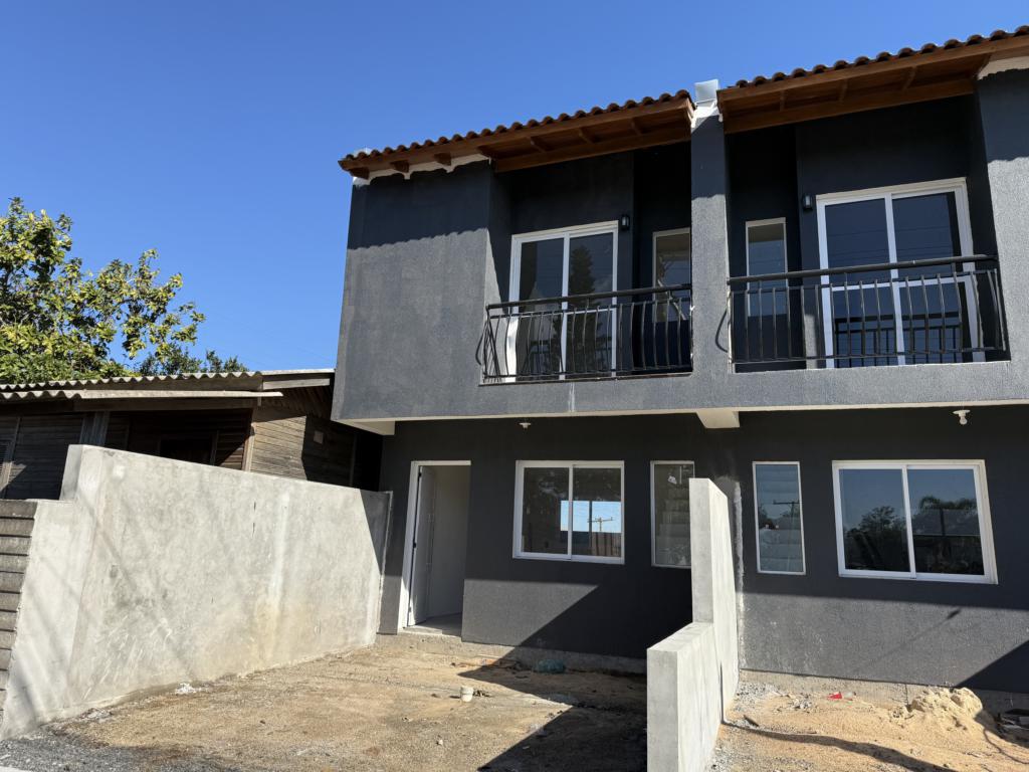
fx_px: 713
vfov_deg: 56.8
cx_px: 514
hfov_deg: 71.6
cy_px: 386
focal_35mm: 24
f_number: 1.78
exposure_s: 1/3279
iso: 80
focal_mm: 6.76
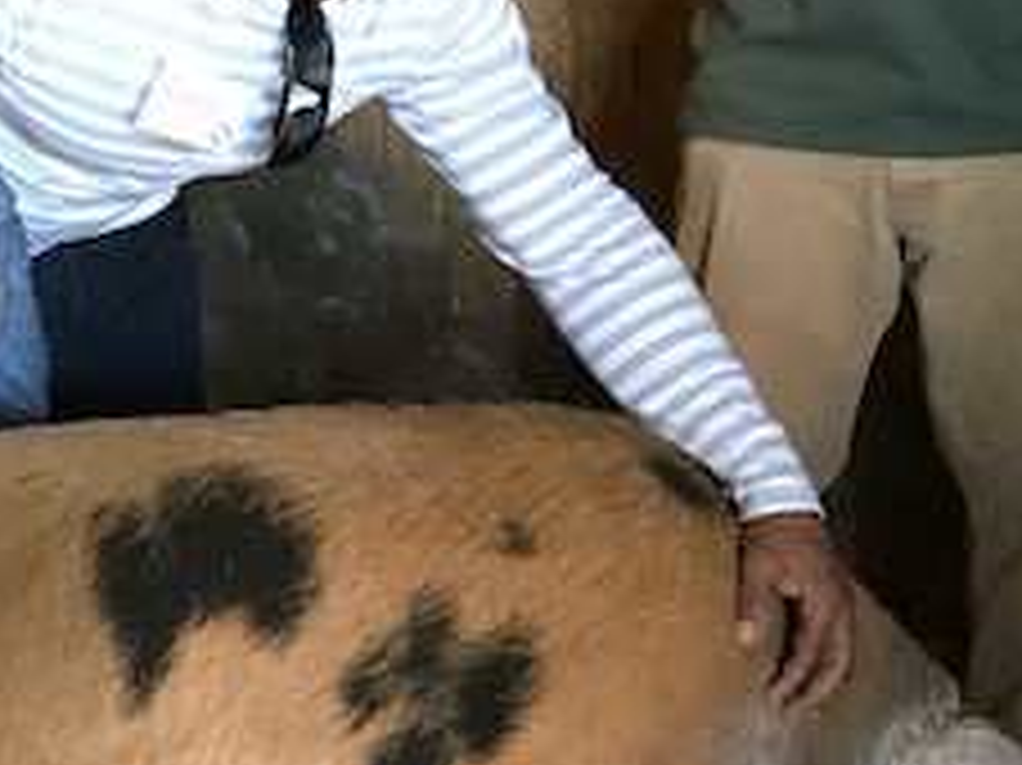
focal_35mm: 74
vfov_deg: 19.8
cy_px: 554
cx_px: 9
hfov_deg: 25.1
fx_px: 2184
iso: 100
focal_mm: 3.99
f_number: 1.8
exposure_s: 1/13
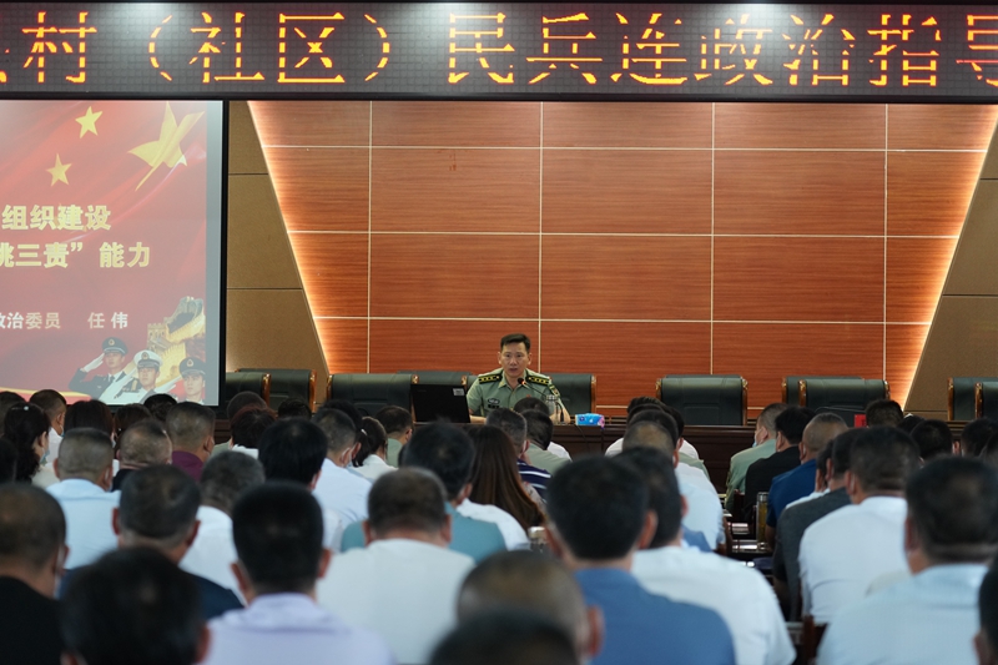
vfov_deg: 13.7
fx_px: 2771
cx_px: 499
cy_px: 332
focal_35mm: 100
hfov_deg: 20.4
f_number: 4
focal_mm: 100
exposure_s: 1/100
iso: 2000
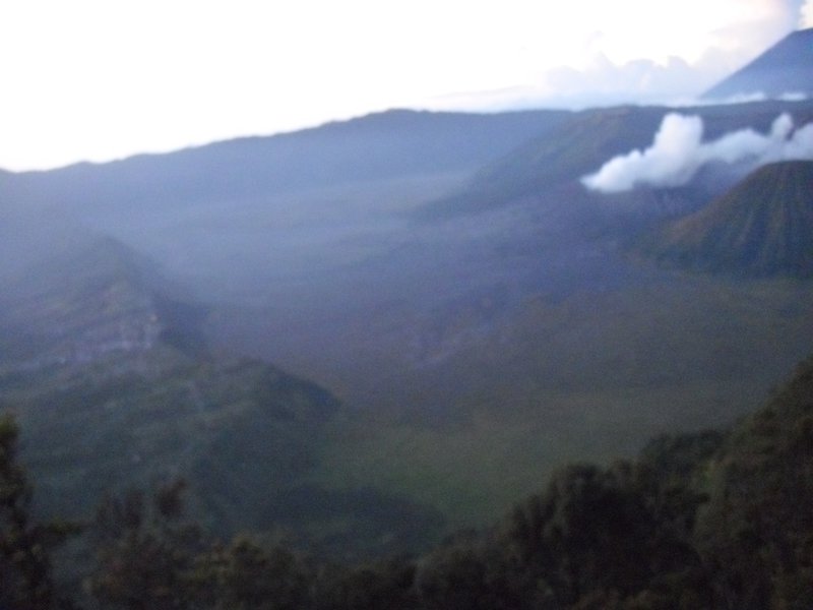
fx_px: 892
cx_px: 406
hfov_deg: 49.0
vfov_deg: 37.7
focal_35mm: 38
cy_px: 305
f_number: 2.8
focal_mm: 6.2
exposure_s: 1/60
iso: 800
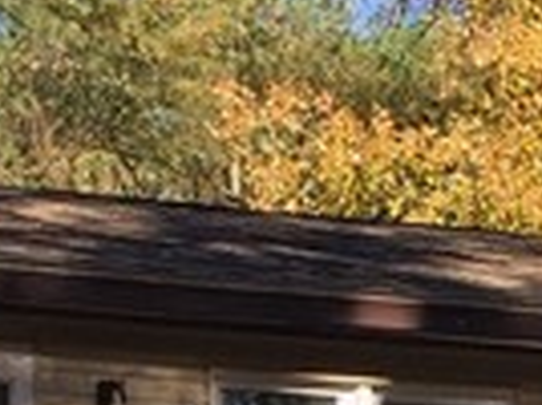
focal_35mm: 222
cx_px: 586
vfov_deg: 6.5
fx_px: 3470
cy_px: 806
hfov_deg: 8.9
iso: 32
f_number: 2.2
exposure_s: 1/732
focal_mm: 4.15
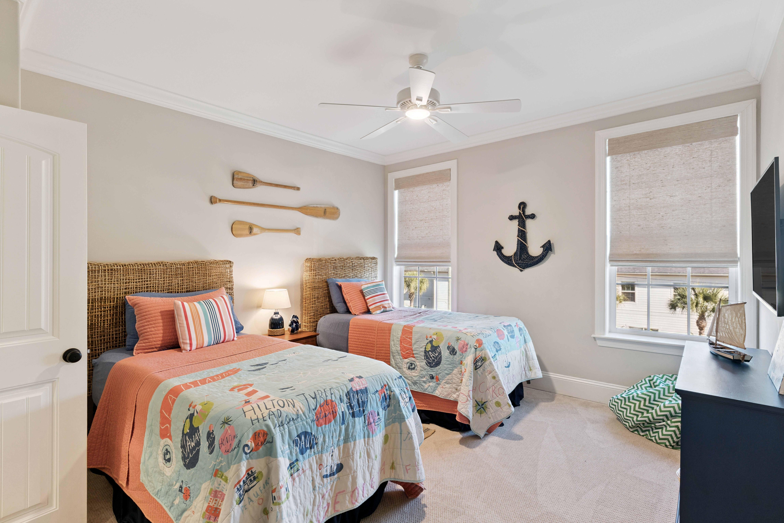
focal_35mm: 17
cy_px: 262
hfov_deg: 93.3
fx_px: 370
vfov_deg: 70.5
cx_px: 392
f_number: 8
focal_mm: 17
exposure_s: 1/40
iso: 250
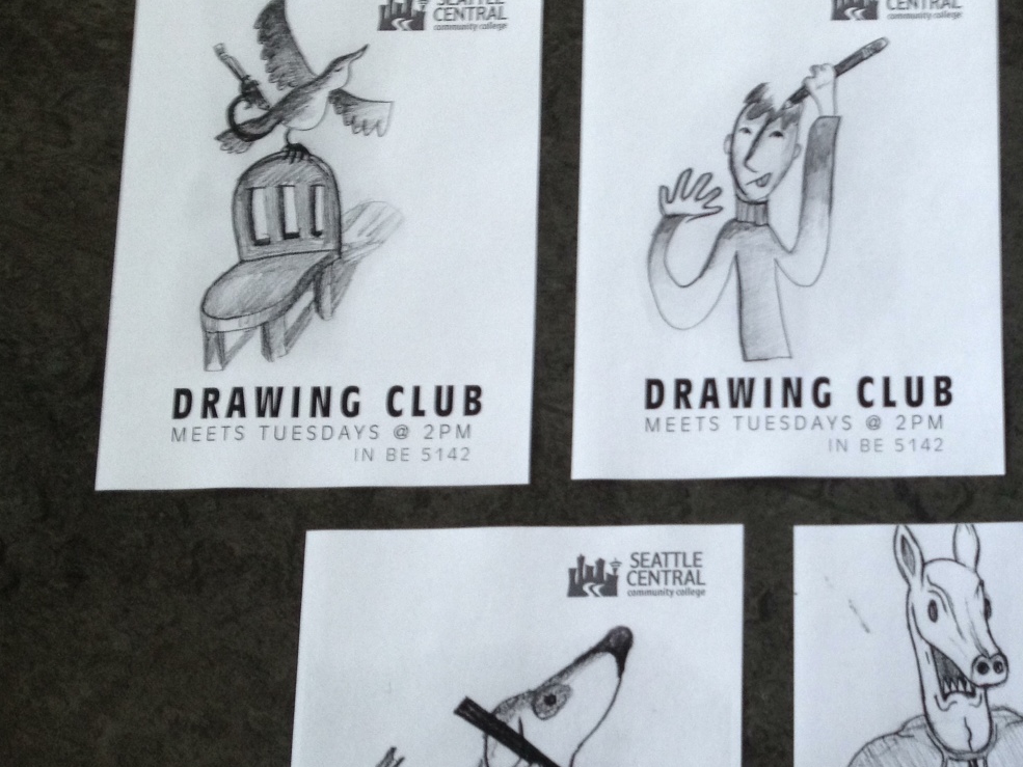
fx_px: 1714
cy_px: 500
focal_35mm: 58
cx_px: 814
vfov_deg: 25.1
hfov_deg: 32.3
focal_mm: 4.28
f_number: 2.4
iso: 100
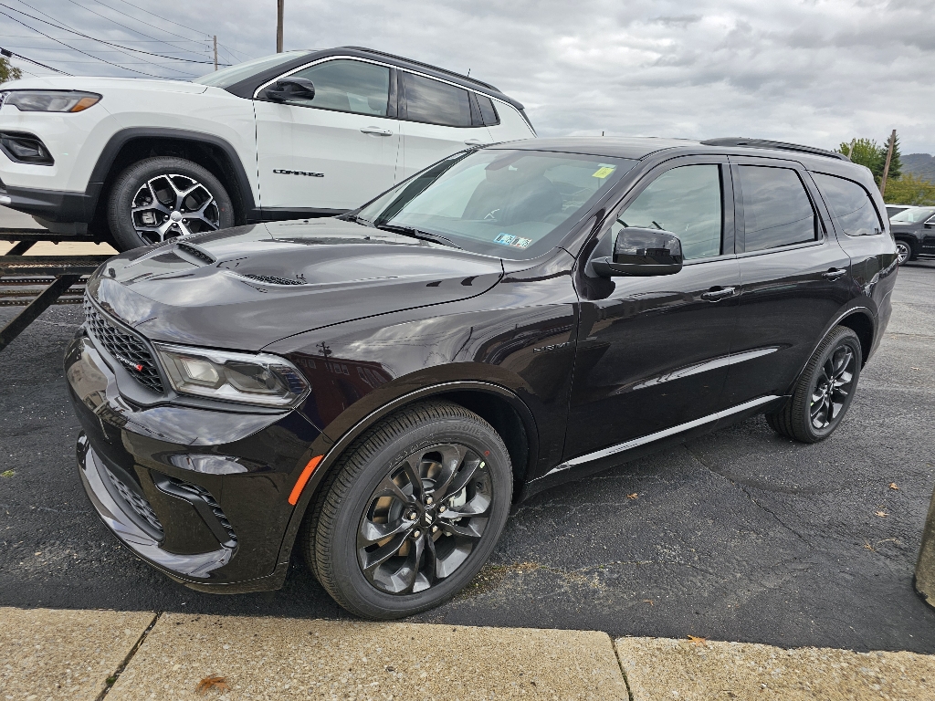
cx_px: 468
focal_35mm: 23
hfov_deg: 73.9
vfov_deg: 58.9
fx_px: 621
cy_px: 350
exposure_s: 1/156
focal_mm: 6.3
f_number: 1.7
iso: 10
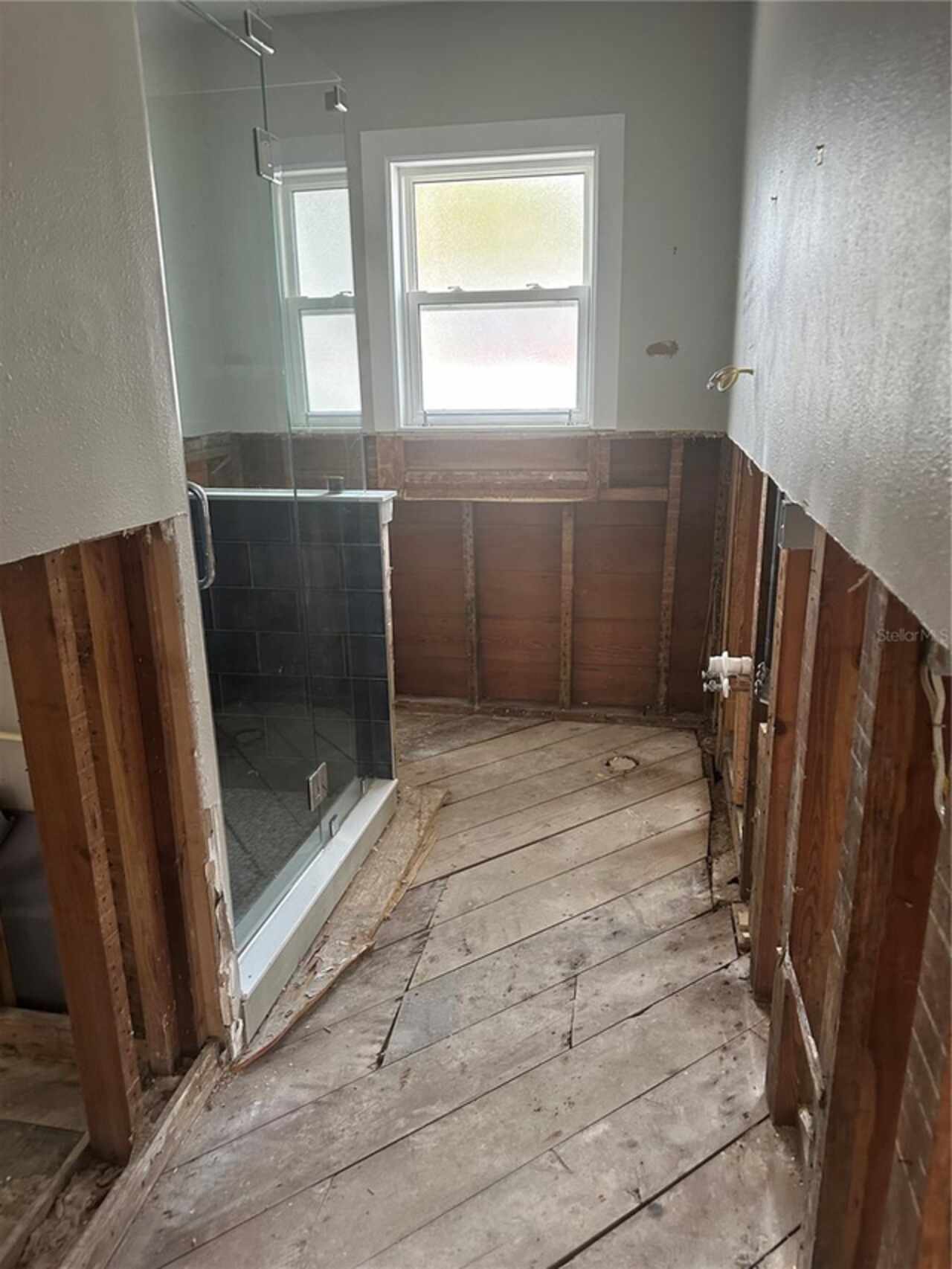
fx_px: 880
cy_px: 634
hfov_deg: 56.8
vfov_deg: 71.6
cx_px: 476
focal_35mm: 24
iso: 320
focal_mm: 6.86
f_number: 1.78
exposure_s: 1/60
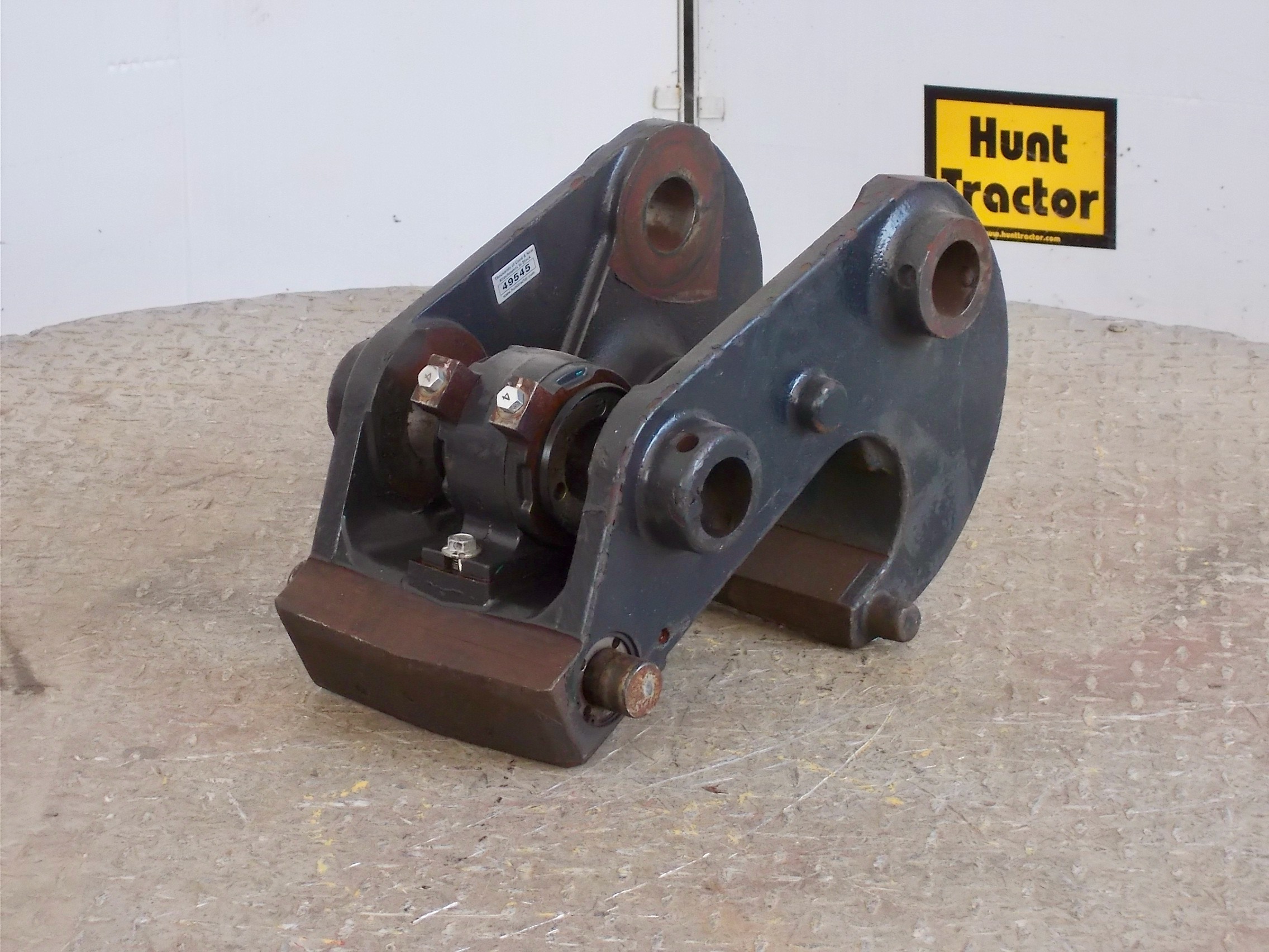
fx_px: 4766
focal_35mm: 130
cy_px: 476
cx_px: 634
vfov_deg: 11.4
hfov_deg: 15.2
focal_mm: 23
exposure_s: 1/60
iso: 200
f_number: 6.5
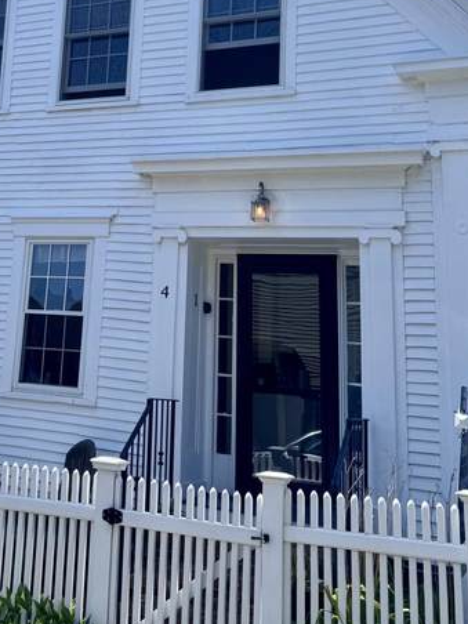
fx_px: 919
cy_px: 134
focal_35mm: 51
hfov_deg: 27.4
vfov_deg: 36.3
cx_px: 33
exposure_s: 1/5814
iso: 80
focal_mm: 6.76
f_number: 1.78
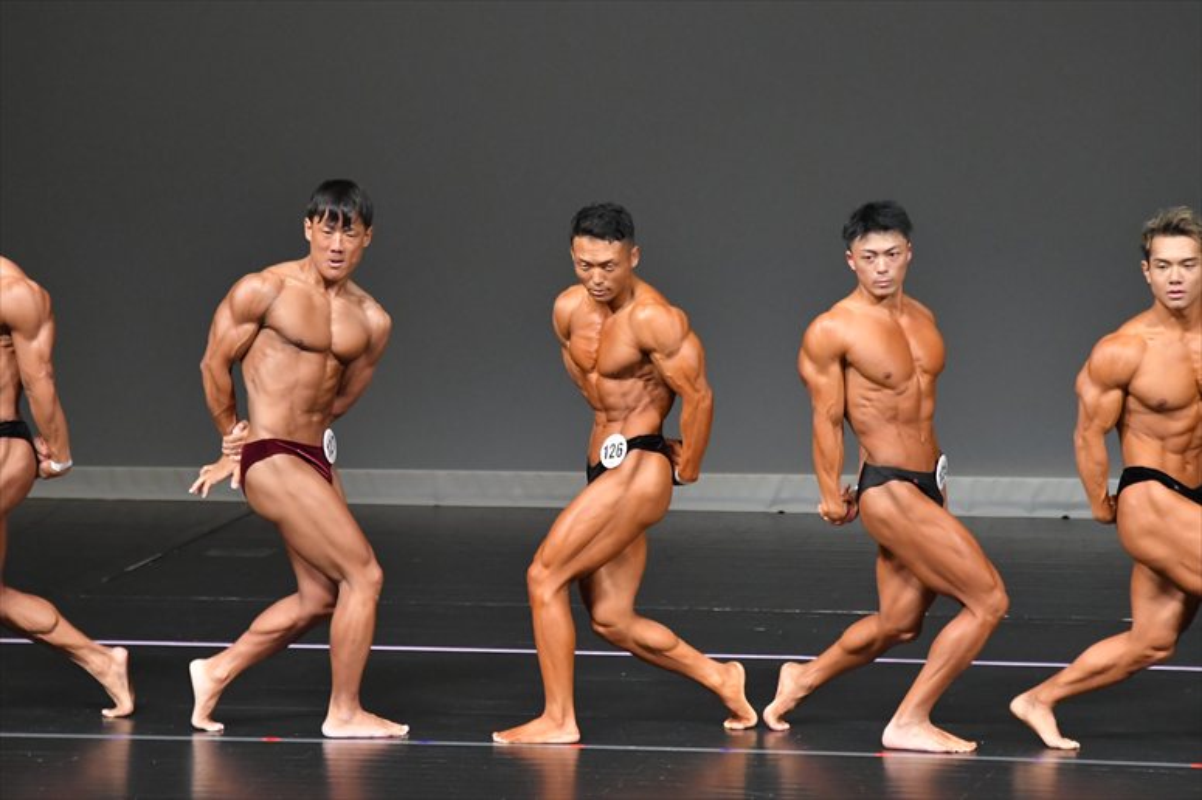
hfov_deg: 6.5
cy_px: 400
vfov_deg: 4.4
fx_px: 10513
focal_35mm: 315
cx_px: 601
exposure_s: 1/400
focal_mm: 210
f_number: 5.6
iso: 5000
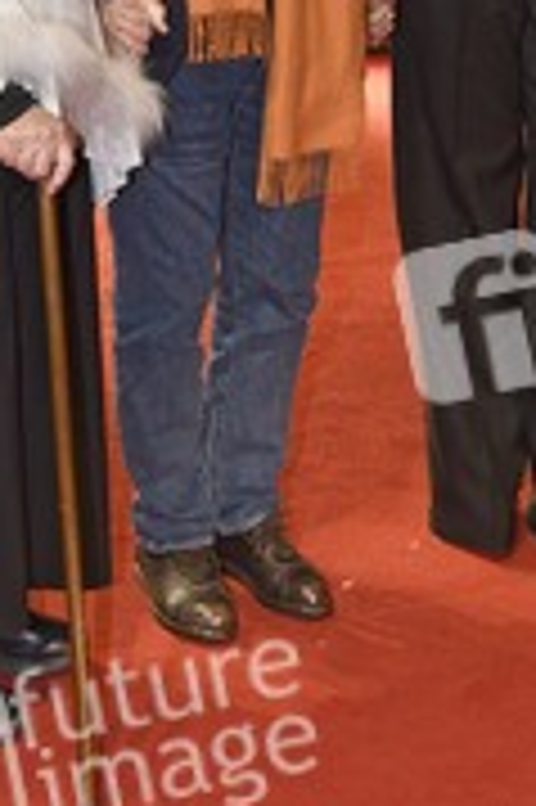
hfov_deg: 16.0
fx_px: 1902
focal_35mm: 85
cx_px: 216
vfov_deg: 23.3
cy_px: 72
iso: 800
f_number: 5.6
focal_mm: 38
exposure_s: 1/200
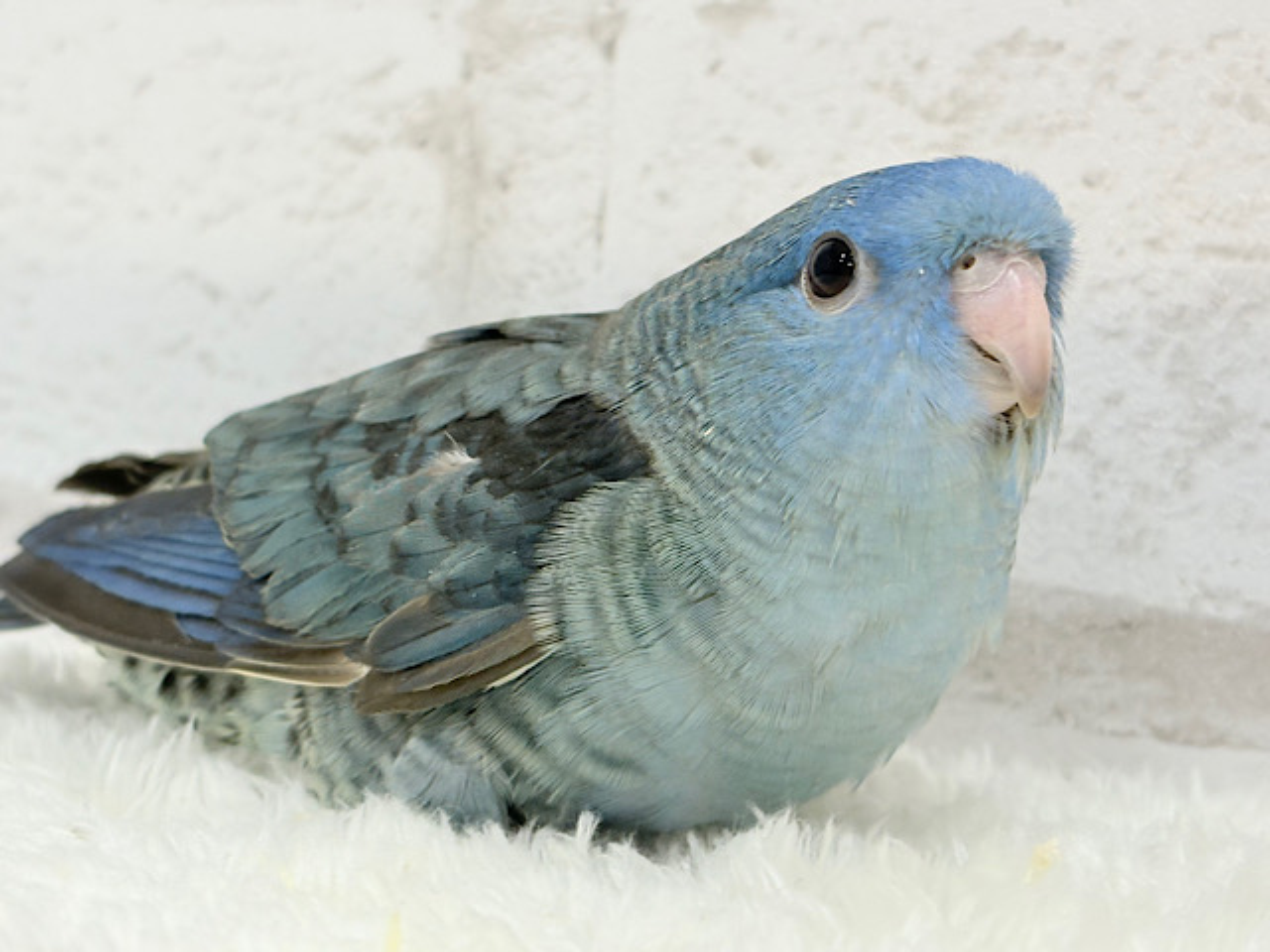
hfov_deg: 36.8
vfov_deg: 28.0
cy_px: 476
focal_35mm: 52
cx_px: 635
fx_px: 1908
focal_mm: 5.96
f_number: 1.6
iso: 64
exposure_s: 1/50
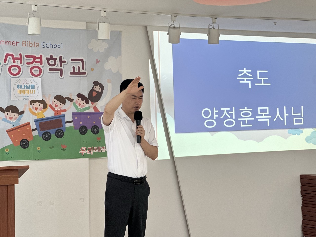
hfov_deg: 25.3
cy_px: 118
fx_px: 703
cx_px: 158
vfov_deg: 19.1
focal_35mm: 77
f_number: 2.8
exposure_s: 1/60
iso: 160
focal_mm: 9
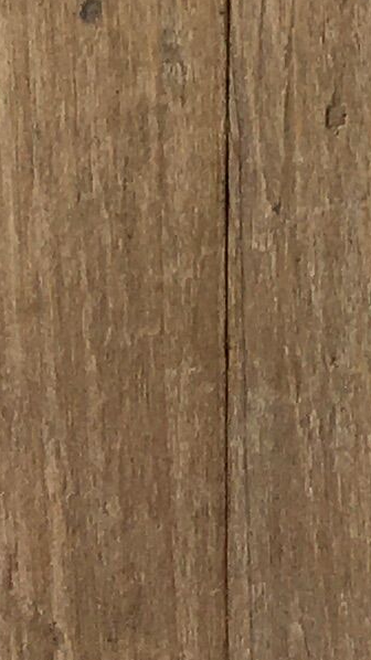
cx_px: 1596
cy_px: -1107
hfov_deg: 5.0
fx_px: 3728
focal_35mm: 213
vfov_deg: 8.8
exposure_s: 1/545
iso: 25
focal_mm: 4.15
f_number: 2.2
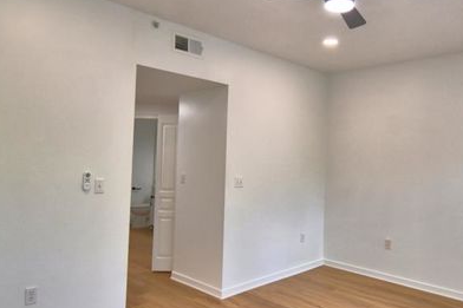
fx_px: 347
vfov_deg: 47.9
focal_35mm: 27
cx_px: 291
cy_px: 148
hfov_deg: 66.3
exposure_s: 1/125
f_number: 4.5
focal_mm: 10
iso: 400
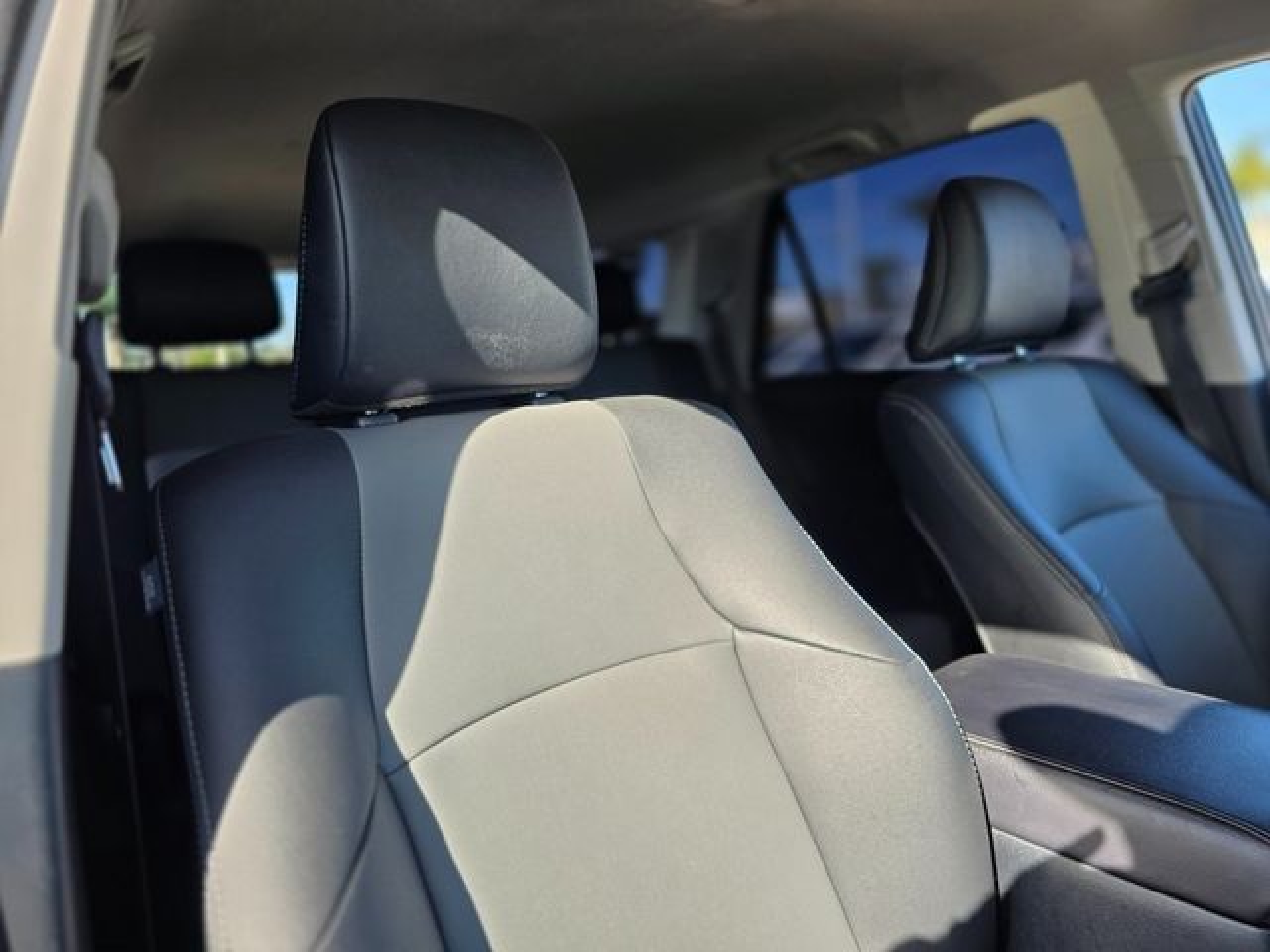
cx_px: 635
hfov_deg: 73.9
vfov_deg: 58.9
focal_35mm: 23
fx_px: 844
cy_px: 476
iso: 32
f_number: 1.7
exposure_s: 1/359
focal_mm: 6.3
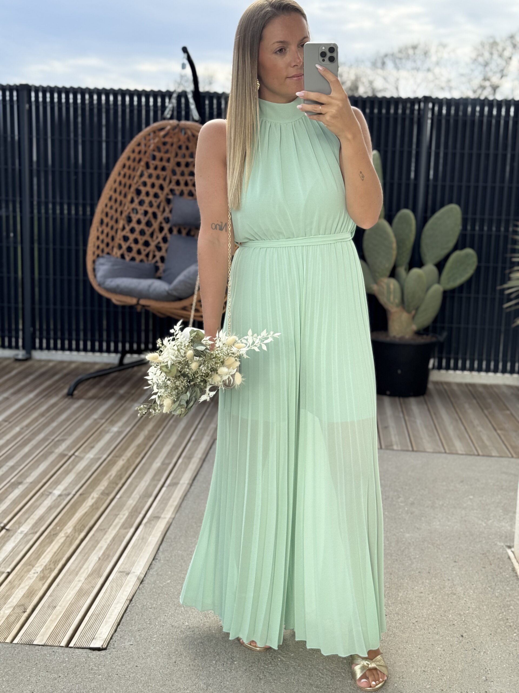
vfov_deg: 39.7
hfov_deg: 30.3
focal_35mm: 48
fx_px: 960
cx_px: 260
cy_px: 346
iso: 64
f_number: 1.78
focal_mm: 6.76
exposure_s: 1/1395
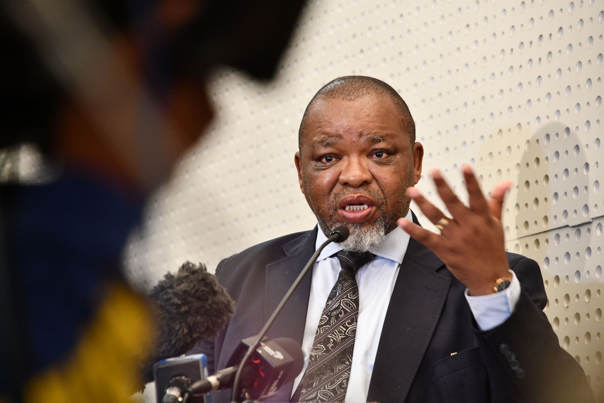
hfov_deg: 6.9
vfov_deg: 4.6
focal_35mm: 300
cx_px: 302
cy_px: 202
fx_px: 5033
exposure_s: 1/50
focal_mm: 300
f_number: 8
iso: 4000
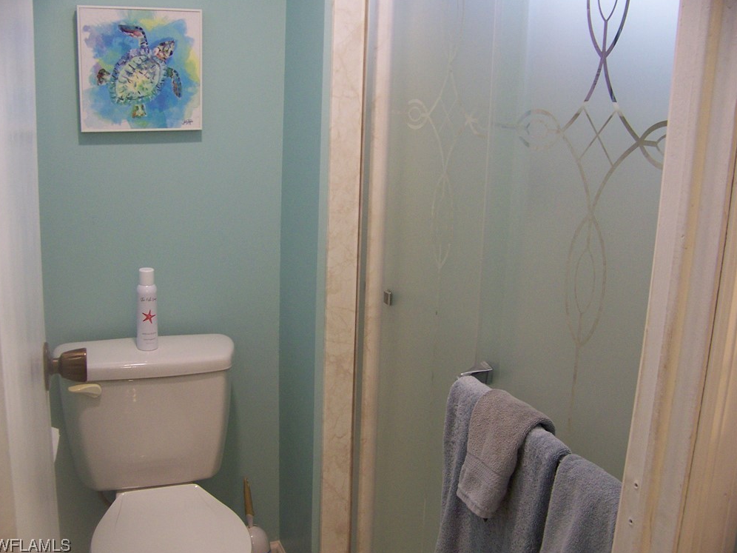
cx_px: 359
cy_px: 278
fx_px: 788
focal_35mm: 37
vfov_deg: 38.7
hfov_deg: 50.1
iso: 160
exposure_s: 1/30
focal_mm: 5.85
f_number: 2.8
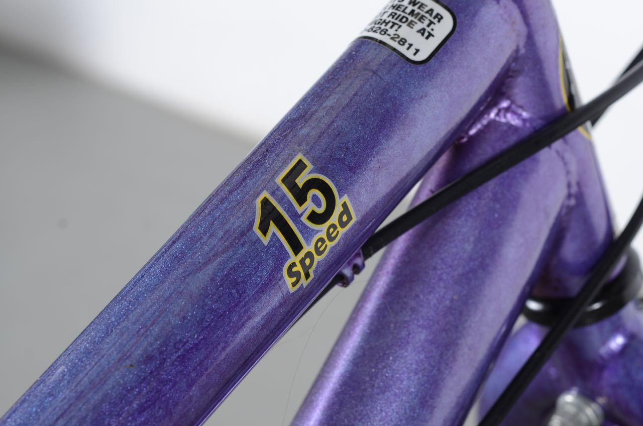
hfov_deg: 22.7
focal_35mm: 90
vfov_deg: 15.1
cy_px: 213
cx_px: 322
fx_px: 1604
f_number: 8
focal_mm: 60
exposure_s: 1/125
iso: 100
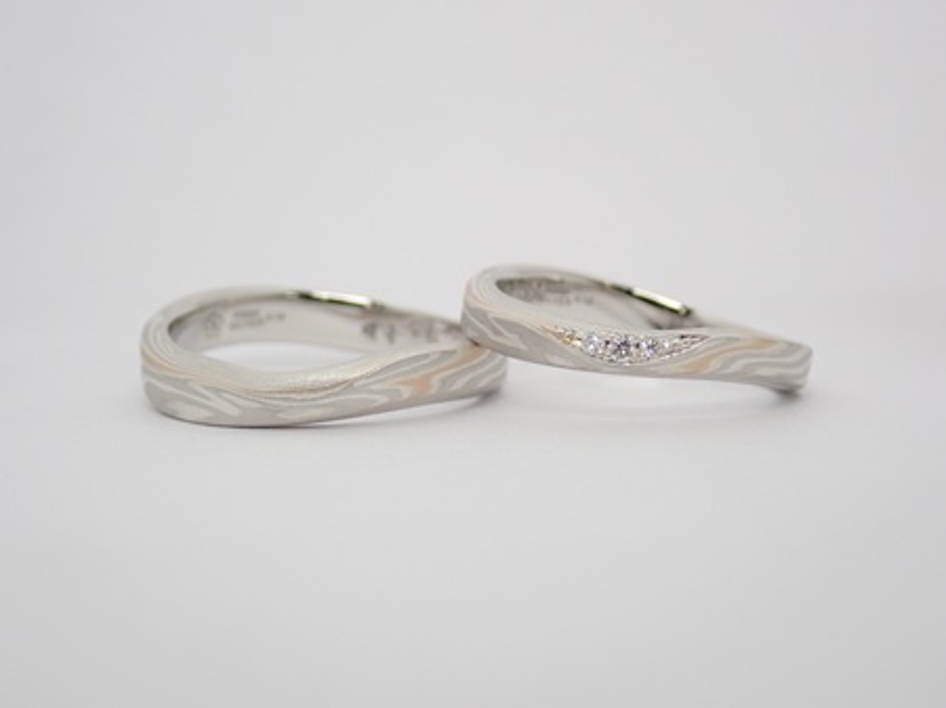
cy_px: 354
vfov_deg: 19.1
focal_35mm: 77
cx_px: 473
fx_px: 2103
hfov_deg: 25.3
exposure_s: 1/125
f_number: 4.1
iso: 200
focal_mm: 13.65
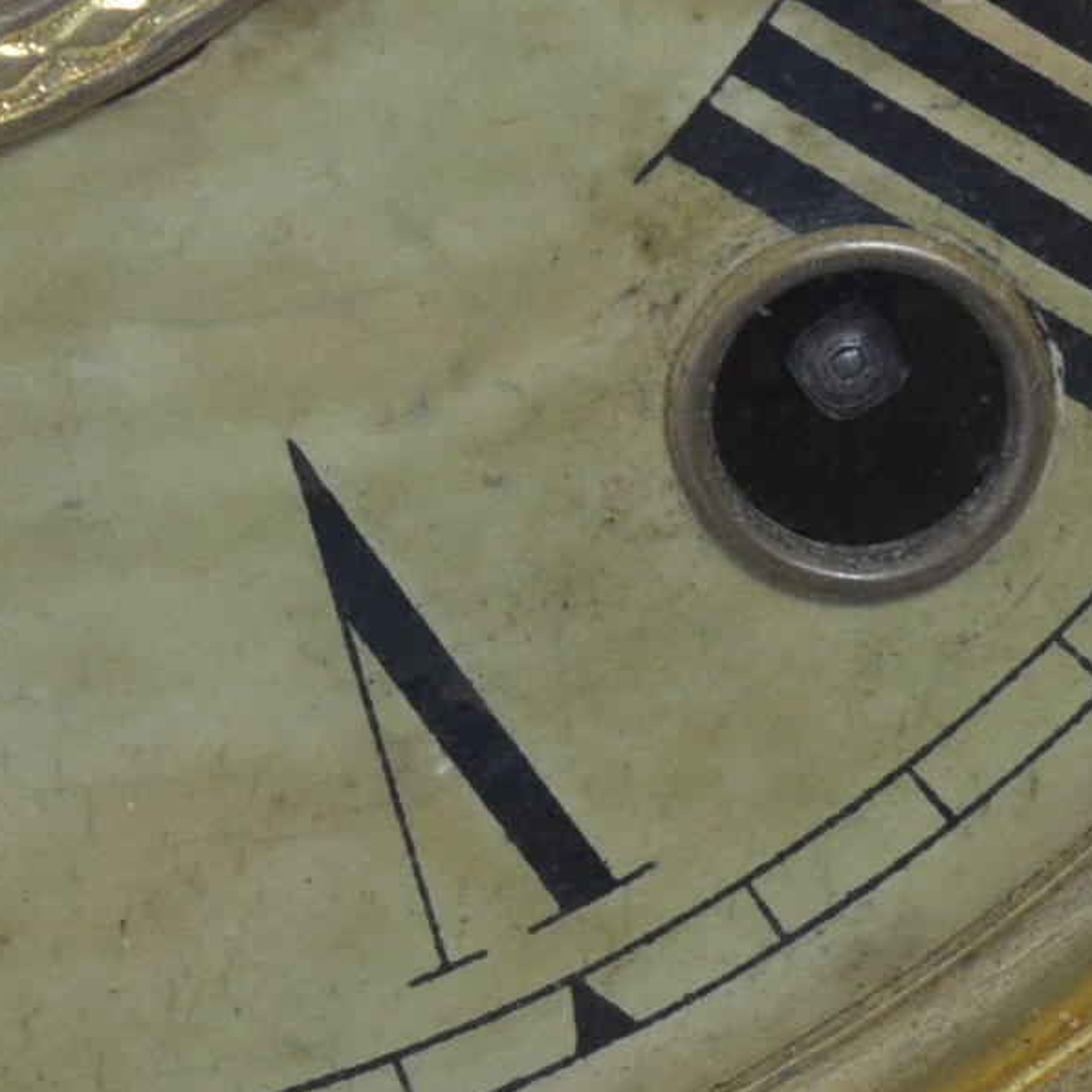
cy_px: -370
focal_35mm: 257
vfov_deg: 6.7
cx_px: -656
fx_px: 9172
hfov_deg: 6.7
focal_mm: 40
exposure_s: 1/80
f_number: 9
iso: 800
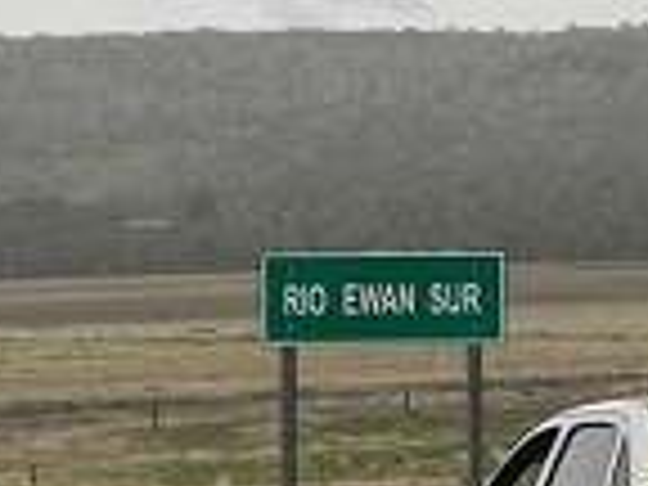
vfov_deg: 3.0
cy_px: 526
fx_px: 9248
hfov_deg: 4.0
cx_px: 518
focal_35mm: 494
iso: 160
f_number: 5.6
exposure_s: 1/242
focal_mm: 23
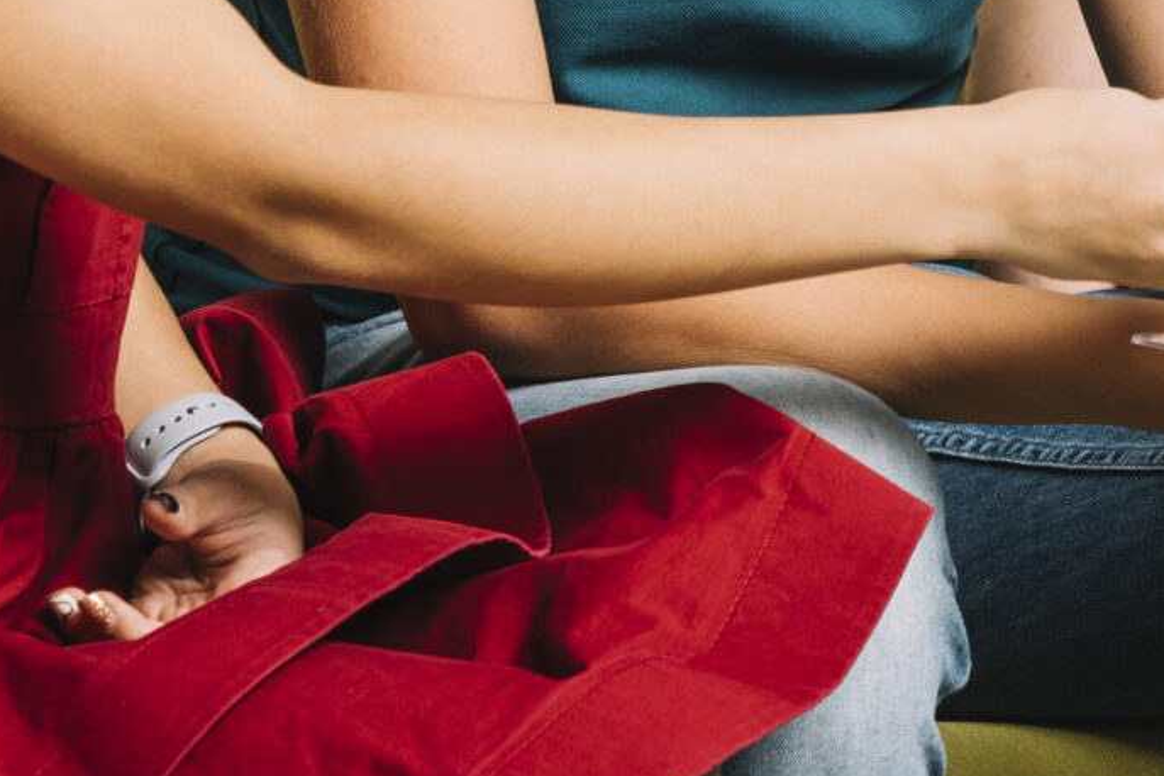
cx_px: 1698
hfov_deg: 4.4
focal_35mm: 466
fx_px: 15066
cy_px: -309
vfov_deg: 2.9
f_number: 5.6
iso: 160
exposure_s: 1/160
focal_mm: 125
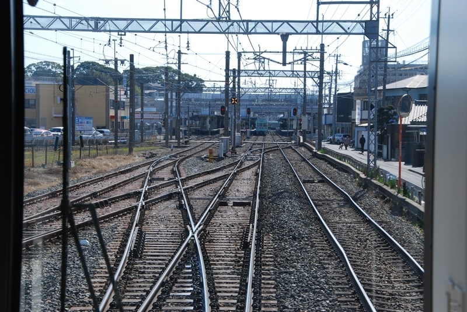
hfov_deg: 26.0
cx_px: 234
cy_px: 156
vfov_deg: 17.5
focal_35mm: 78
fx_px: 1013
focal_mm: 52
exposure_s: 1/400
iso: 400
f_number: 10
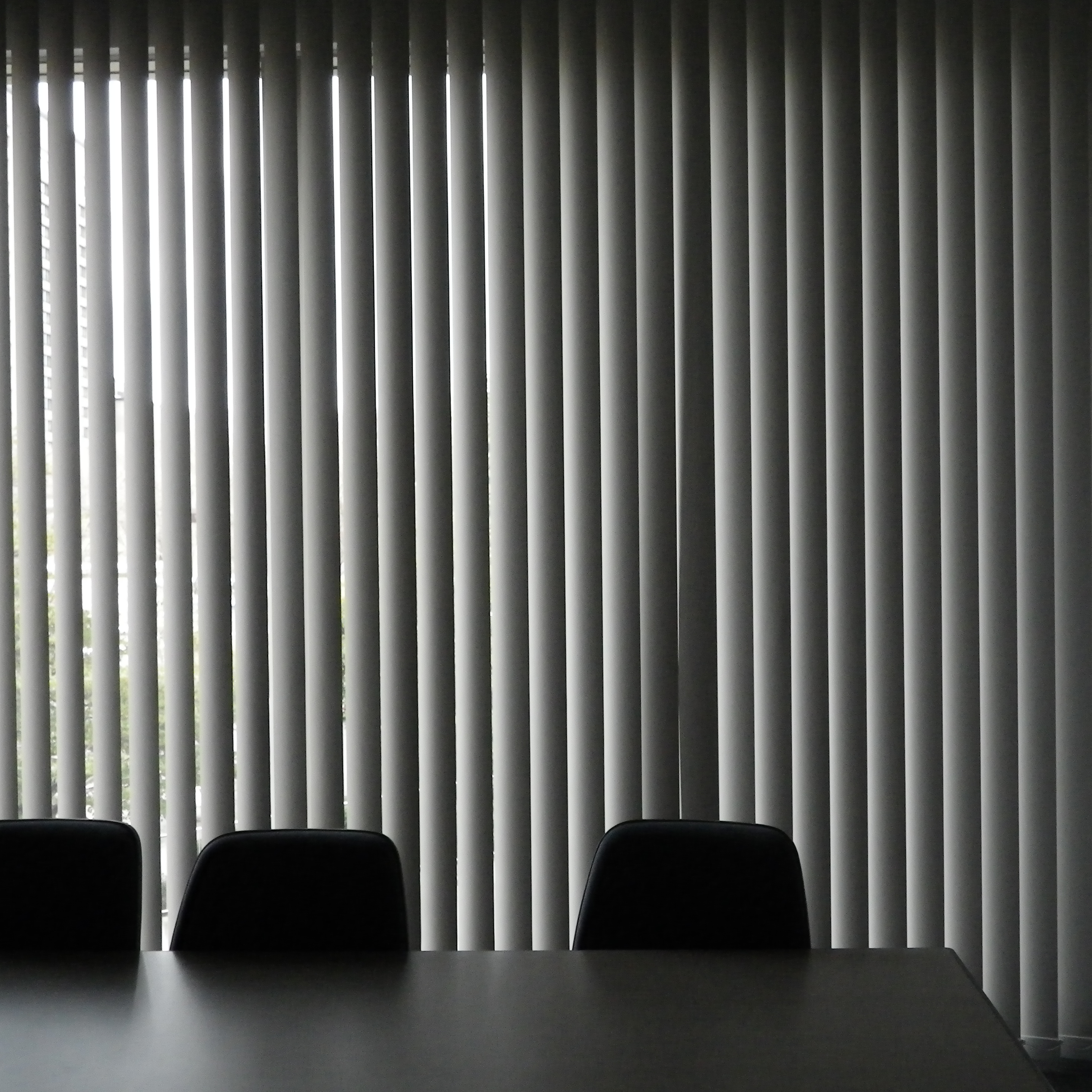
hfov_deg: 40.9
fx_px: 1463
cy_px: 545
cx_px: 614
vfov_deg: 40.9
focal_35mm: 41
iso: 400
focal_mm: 6.1
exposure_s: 1/125
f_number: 3.8
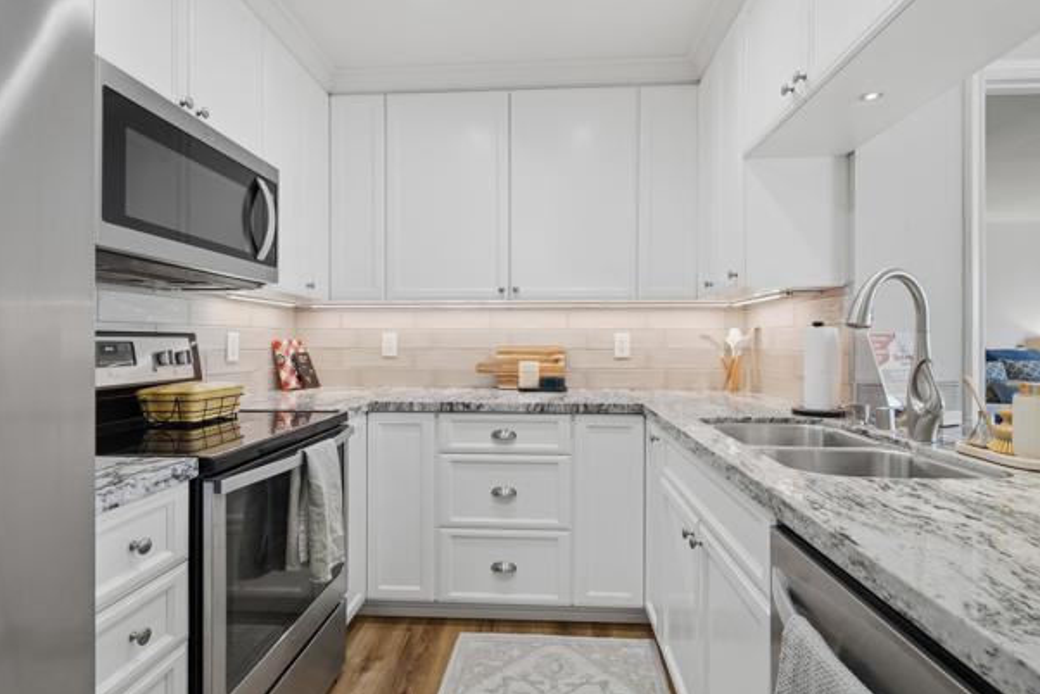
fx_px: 491
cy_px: 338
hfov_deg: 93.2
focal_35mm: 17
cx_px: 517
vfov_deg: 70.5
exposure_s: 1/80
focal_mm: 16
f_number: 9
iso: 320
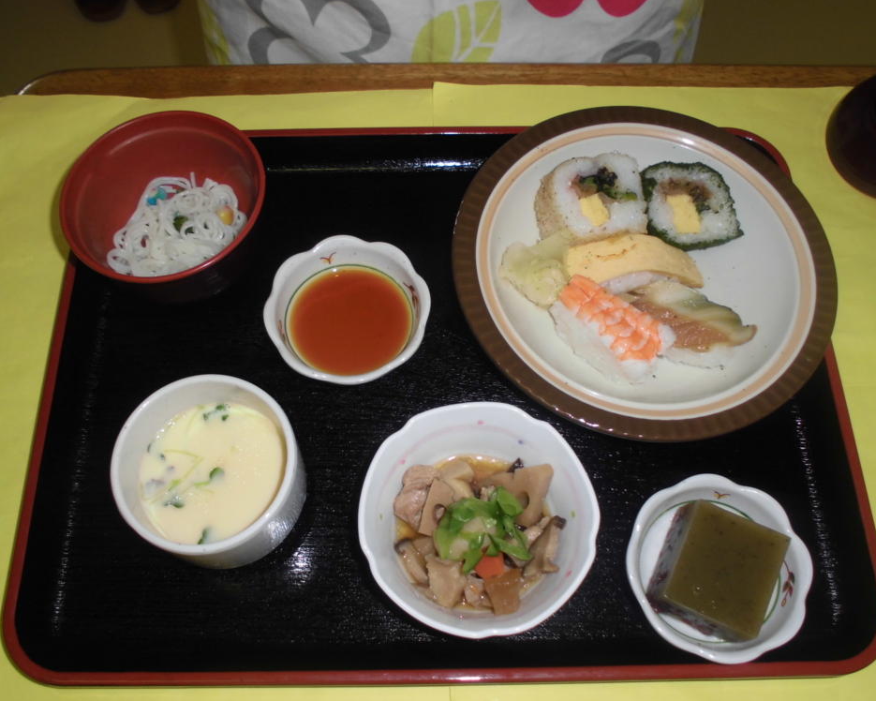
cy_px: 359
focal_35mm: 31
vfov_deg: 47.1
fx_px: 804
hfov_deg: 57.2
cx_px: 419
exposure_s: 1/50
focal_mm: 5.3
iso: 100
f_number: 3.7
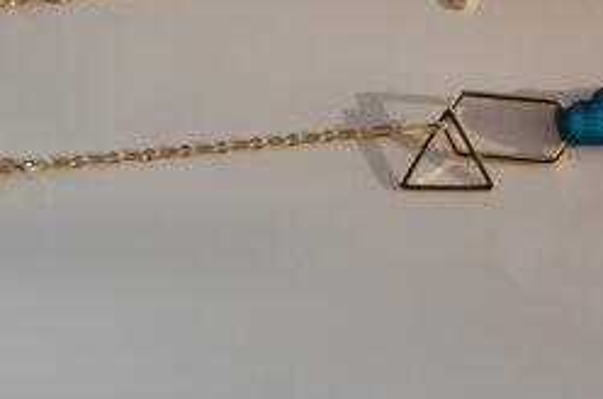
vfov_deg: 12.4
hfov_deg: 18.5
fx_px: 1821
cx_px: 532
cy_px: 51
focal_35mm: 109
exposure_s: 1/1250
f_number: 4.2
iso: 200
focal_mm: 30
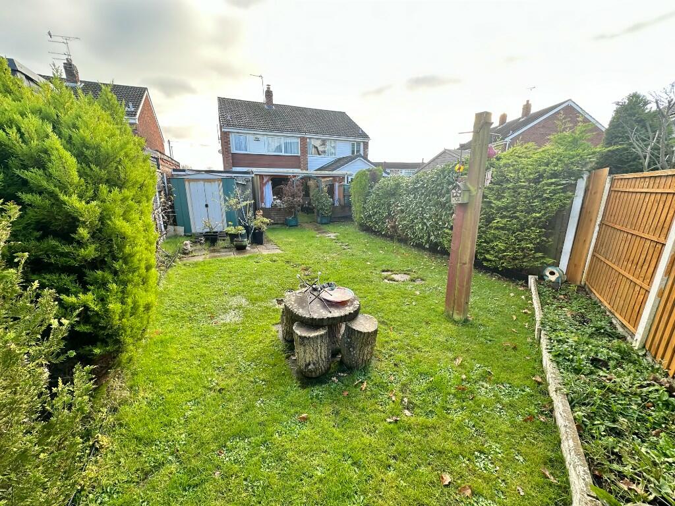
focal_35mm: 14
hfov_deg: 102.1
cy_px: 253
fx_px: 273
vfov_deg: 85.7
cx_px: 338
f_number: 2.2
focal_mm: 2.22
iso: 40
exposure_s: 1/105
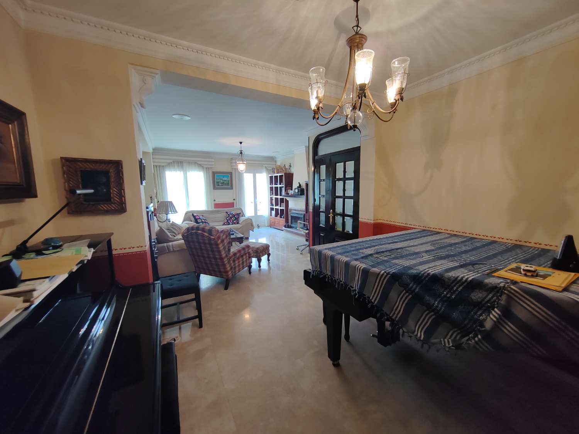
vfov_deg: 89.9
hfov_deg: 106.2
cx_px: 290
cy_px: 217
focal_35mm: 13
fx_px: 217
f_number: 2.2
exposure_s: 1/33.3
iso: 286
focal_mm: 2.16
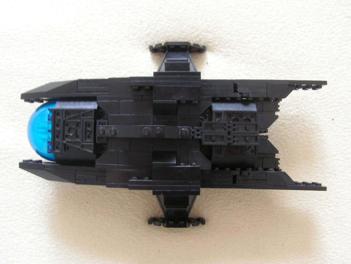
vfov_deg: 39.7
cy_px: 132
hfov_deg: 51.4
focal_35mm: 36
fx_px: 365
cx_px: 176
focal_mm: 6
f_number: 3.2
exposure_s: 1/8
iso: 200
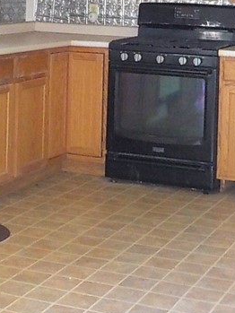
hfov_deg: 16.8
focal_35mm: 88
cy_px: -21
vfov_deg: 21.3
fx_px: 796
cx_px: 102
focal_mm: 4.1
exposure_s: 1/30
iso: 360
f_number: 3.3
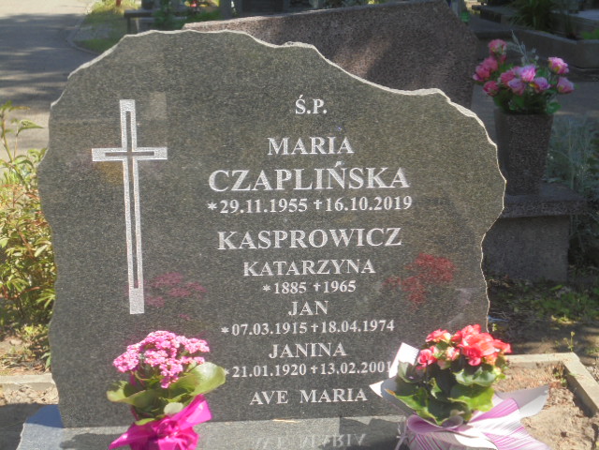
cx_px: 300
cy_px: 225
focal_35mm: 64
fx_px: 1107
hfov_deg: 30.3
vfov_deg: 22.9
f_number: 5.6
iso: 100
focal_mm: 11.5
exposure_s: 1/200
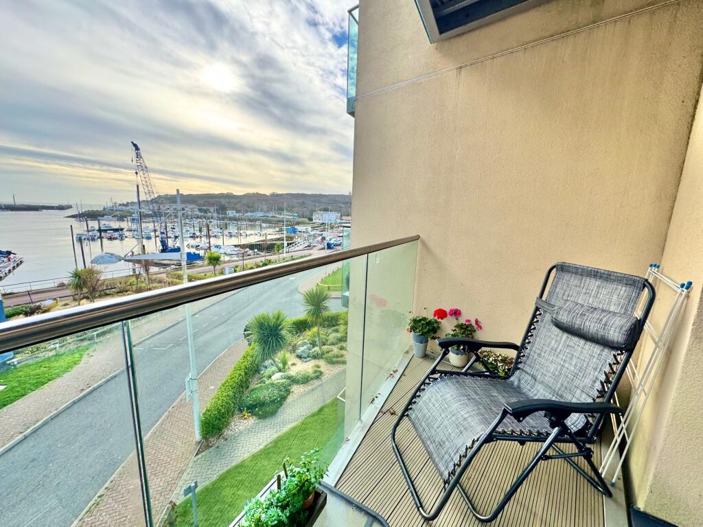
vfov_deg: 85.7
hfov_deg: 102.1
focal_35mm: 14
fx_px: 284
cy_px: 264
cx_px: 352
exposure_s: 1/443
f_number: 2.2
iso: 40
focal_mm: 2.22
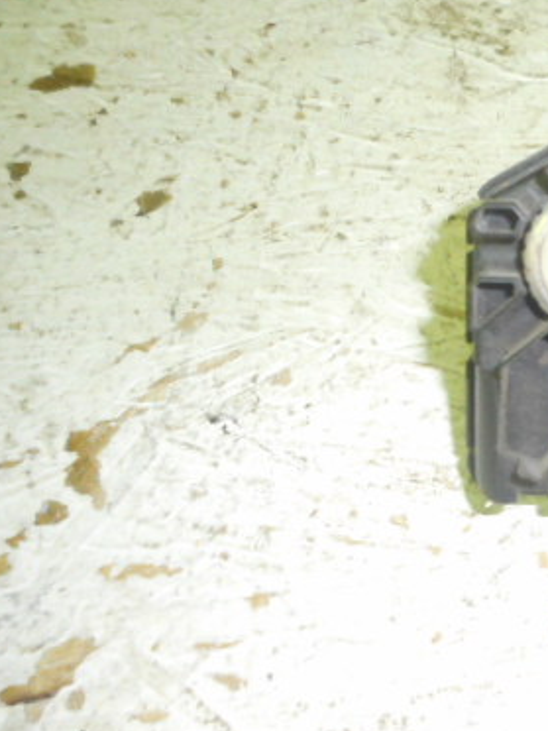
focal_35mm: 43
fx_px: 908
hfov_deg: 31.2
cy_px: 348
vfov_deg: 43.8
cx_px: 542
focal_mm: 4.5
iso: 560
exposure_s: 1/25
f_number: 3.7
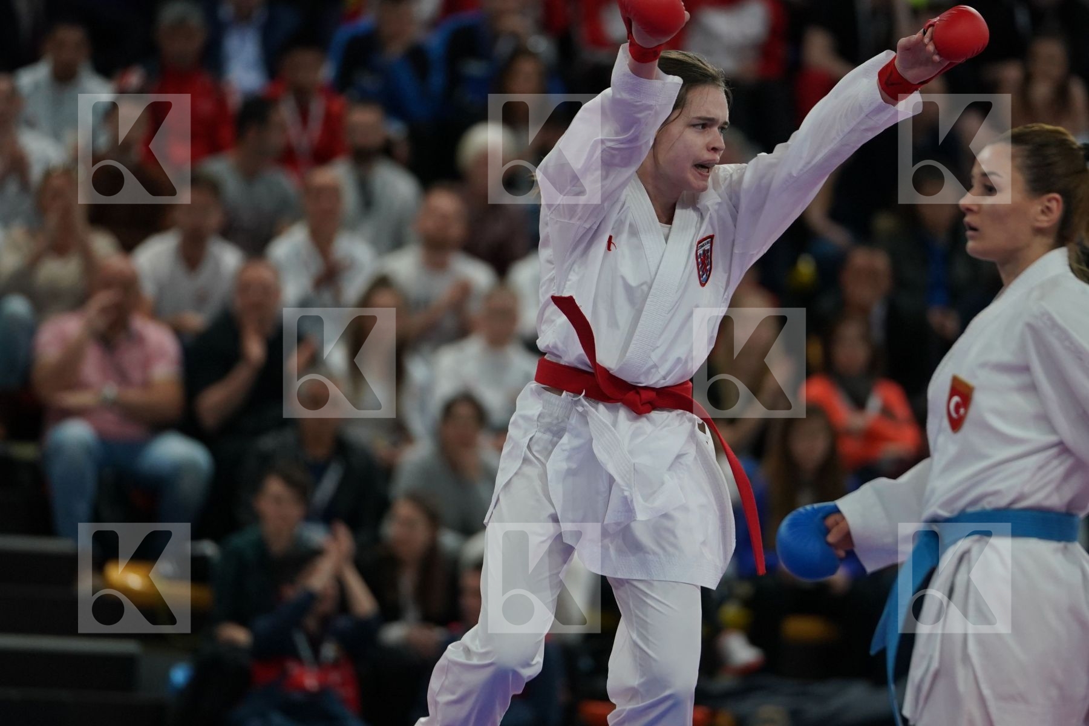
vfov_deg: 4.7
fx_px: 8923
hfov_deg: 7.0
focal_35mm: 295
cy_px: 363
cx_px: 544
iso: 1600
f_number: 2.8
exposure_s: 1/1000
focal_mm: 197
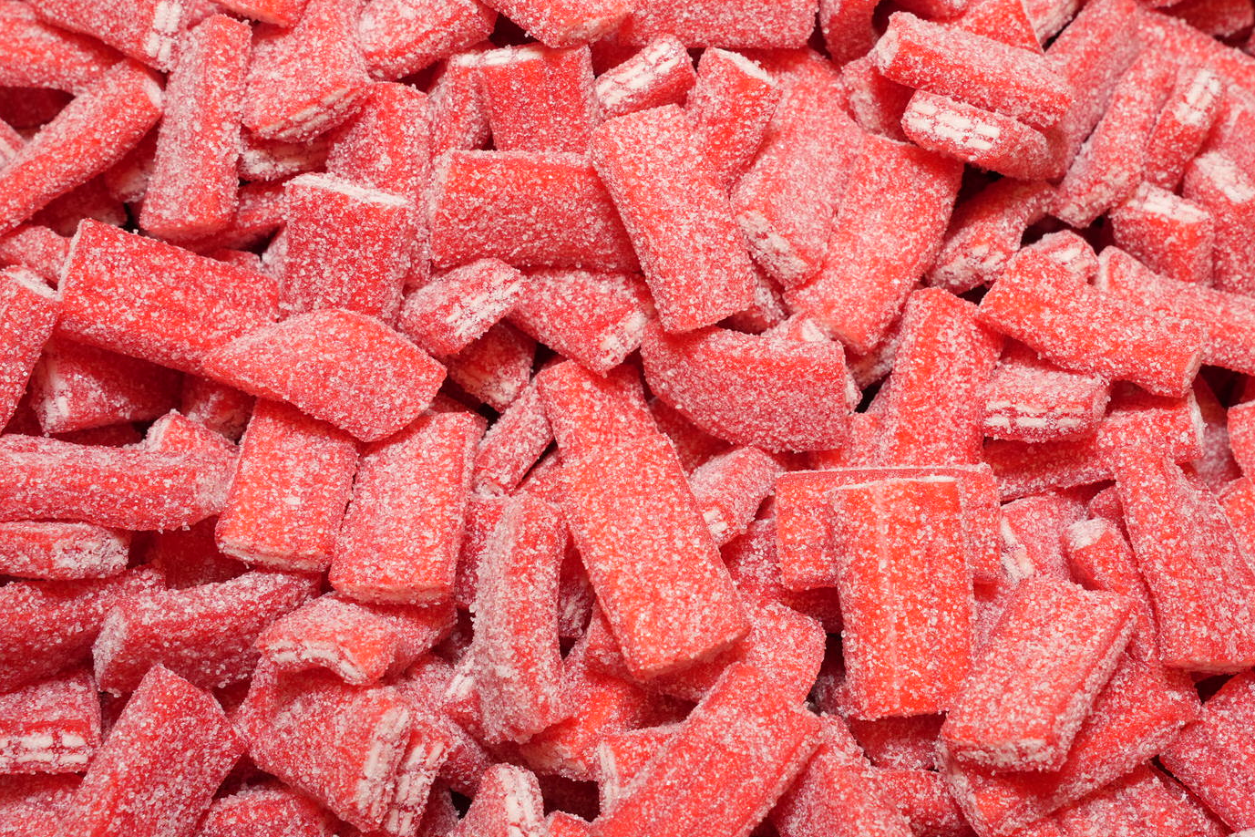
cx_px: 771
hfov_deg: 32.2
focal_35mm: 62
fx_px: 2167
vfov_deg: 21.8
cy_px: 335
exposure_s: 1/160
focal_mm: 42.8
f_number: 13
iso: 400
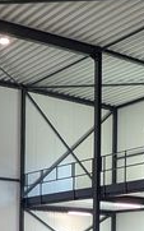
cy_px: 257
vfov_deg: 23.1
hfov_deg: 15.4
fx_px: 528
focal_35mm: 84
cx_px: 28
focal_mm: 1.83
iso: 61
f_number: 2.2
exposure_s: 1/60
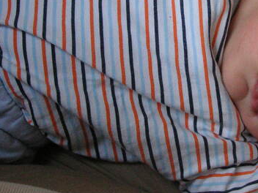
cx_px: 185
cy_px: 46
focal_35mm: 84
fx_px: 626
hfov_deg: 23.1
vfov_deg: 17.5
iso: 160
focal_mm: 6.1
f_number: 2.8
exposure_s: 1/45
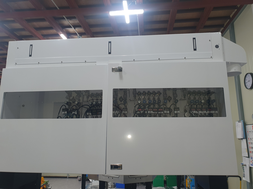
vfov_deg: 53.1
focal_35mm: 26
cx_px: 126
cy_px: 94
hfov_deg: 67.3
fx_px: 190
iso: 64
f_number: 2.4
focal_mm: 4.3
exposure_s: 1/60
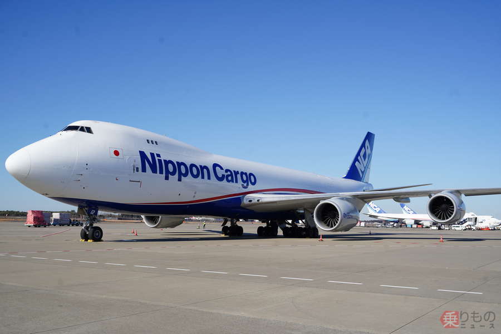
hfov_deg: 50.7
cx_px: 250
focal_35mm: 38
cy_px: 167
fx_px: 529
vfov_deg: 35.1
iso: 100
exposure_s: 1/400
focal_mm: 38
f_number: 7.1
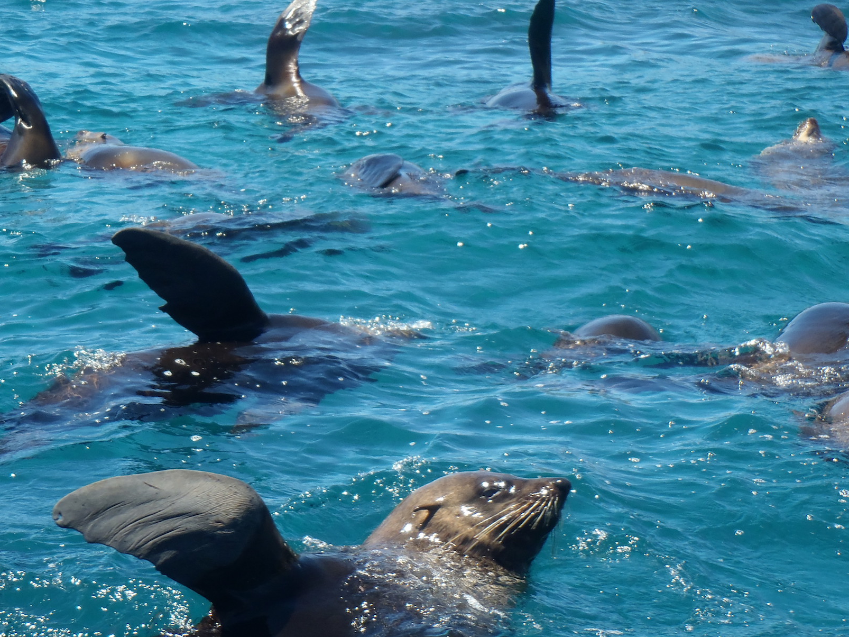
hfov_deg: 12.2
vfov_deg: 9.2
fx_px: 3973
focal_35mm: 162
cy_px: 255
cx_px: 488
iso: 100
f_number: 5.7
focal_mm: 22.79
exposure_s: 1/250
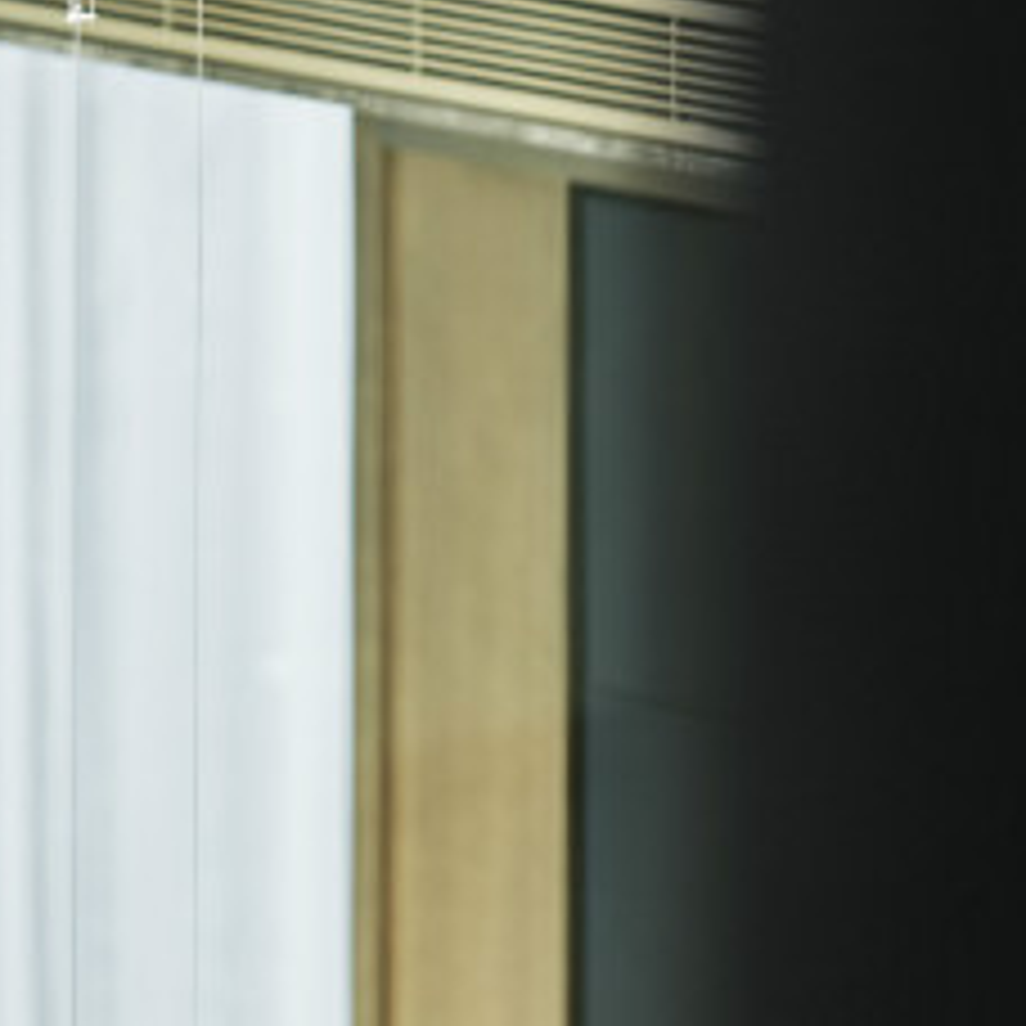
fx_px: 13044
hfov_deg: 4.5
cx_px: -562
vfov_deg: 4.5
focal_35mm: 389
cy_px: -137
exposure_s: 1/13
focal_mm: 85
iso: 50
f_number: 2
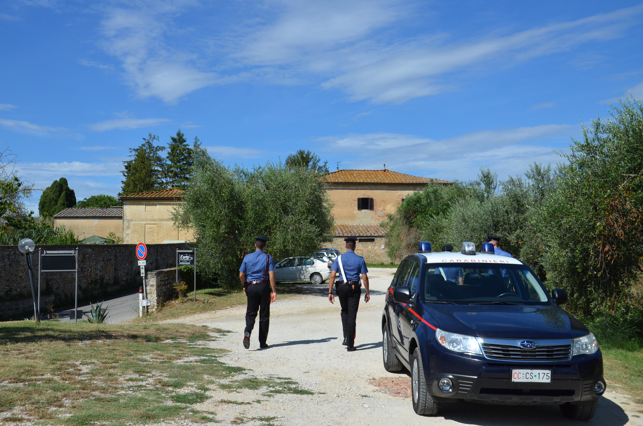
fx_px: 668
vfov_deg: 35.3
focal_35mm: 38
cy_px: 213
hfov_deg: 51.4
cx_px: 322
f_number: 7.1
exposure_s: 1/1600
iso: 400
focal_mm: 25
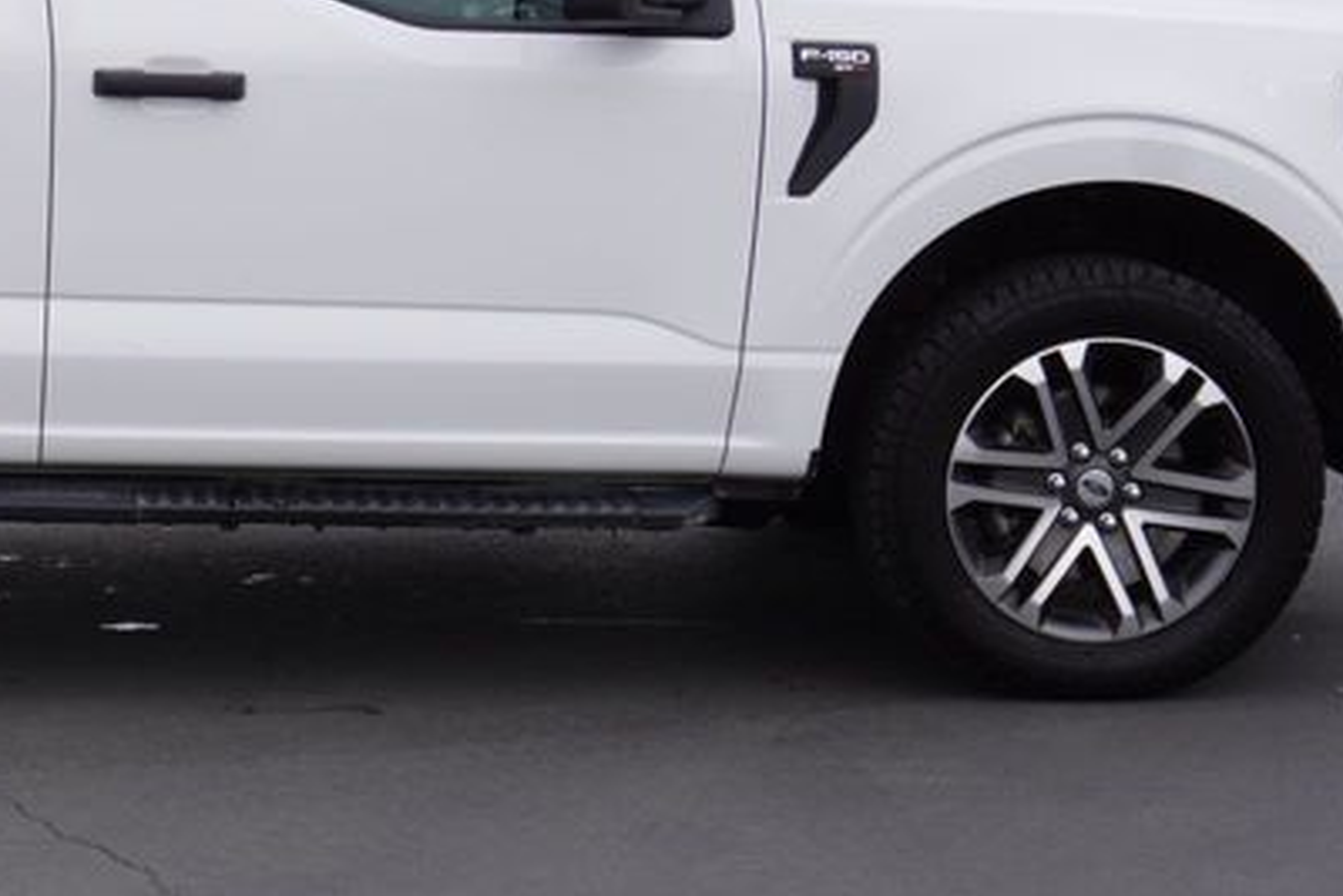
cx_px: -97
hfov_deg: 17.8
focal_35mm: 111
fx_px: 4153
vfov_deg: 12.3
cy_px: 332
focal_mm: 29
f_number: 9
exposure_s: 1/100
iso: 100
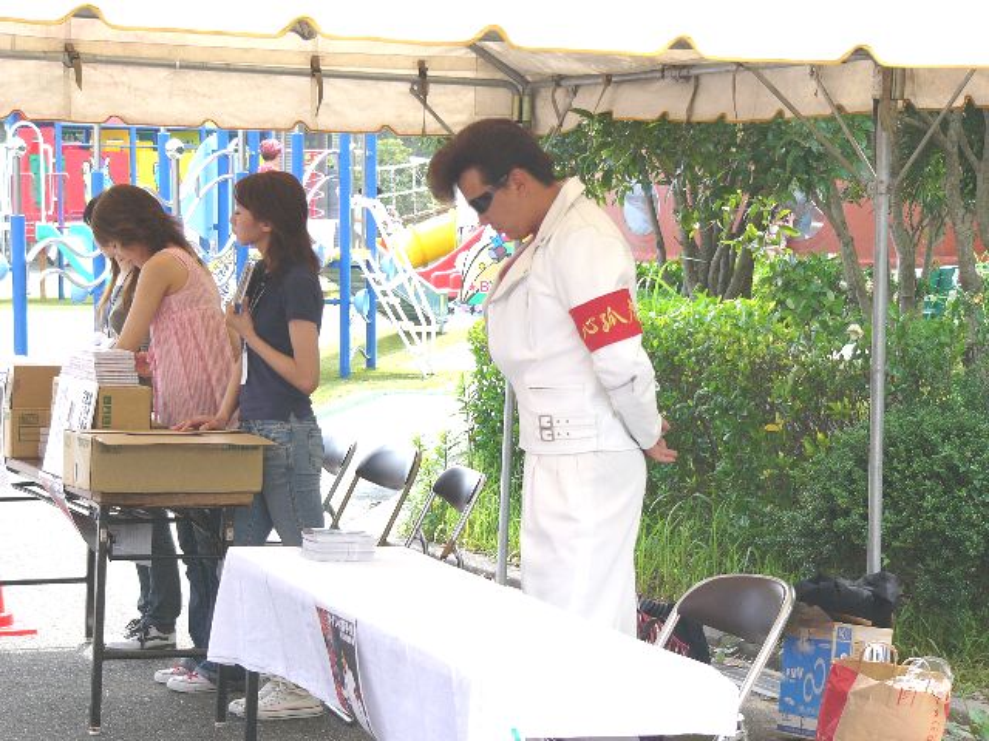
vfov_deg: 15.7
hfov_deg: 20.9
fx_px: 2686
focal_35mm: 94
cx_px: 494
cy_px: 370
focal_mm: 15.7
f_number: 2.8
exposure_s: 1/200
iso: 50
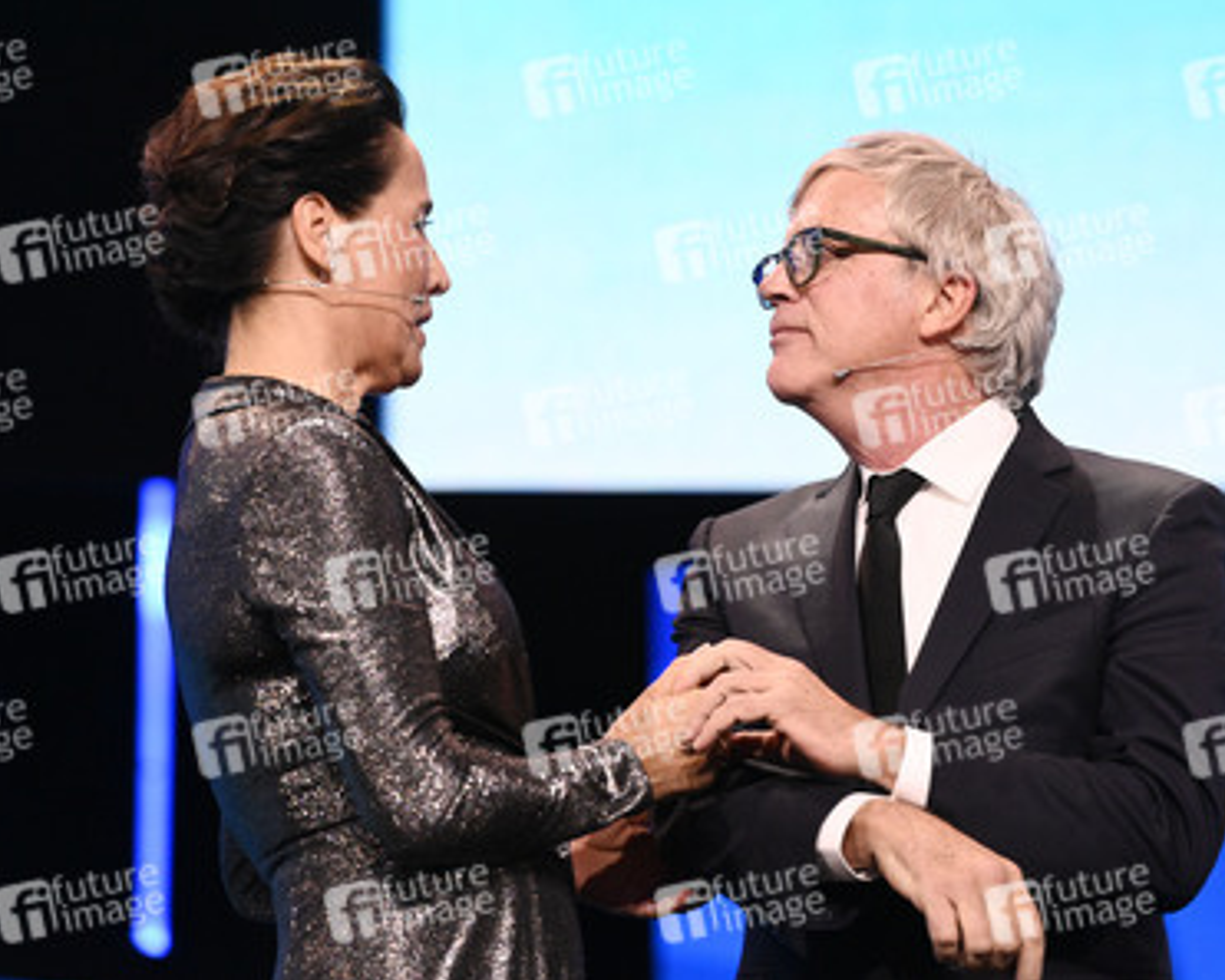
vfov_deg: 6.8
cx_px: 652
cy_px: 492
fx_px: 8268
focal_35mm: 228
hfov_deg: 8.5
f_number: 4.5
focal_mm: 200
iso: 6400
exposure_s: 1/250
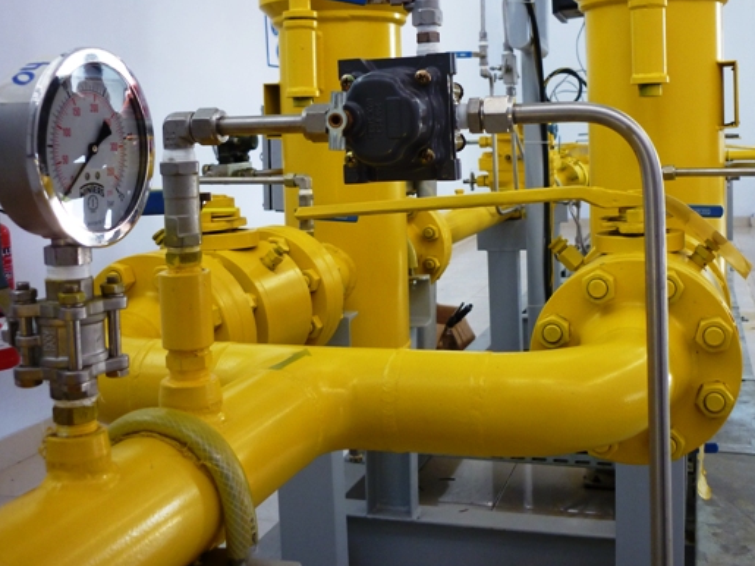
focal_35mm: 41
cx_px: 419
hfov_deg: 45.7
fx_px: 894
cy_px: 218
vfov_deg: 35.0
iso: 160
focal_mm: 5.5
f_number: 2.8
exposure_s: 1/30
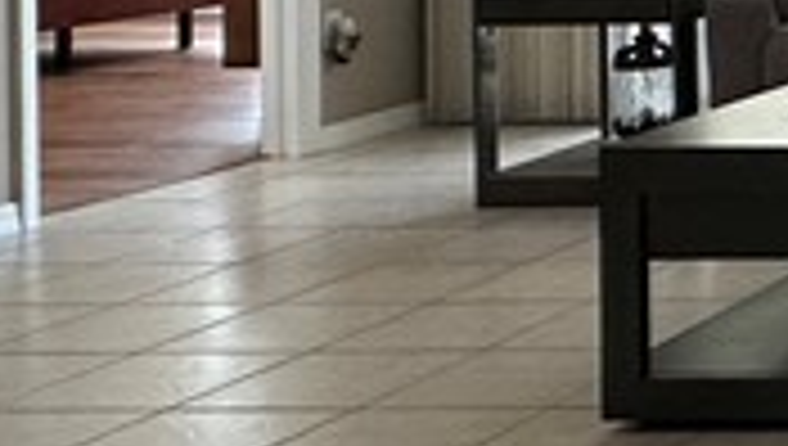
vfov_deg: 13.0
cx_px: 1671
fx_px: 1862
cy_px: -194
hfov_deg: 16.5
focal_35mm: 89
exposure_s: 1/120
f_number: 2.2
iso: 250
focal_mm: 2.22
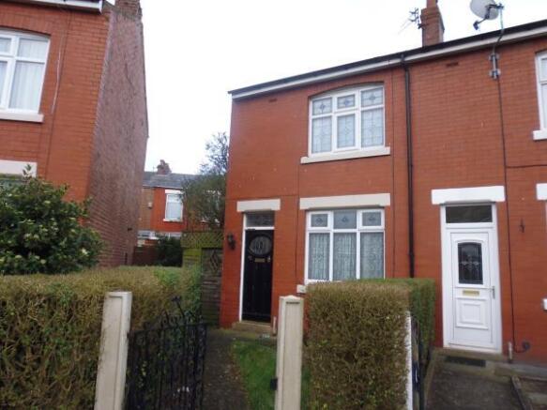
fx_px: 379
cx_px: 274
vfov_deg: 56.8
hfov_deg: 71.6
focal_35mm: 24
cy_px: 205
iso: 100
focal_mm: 4.3
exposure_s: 1/100
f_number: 2.8
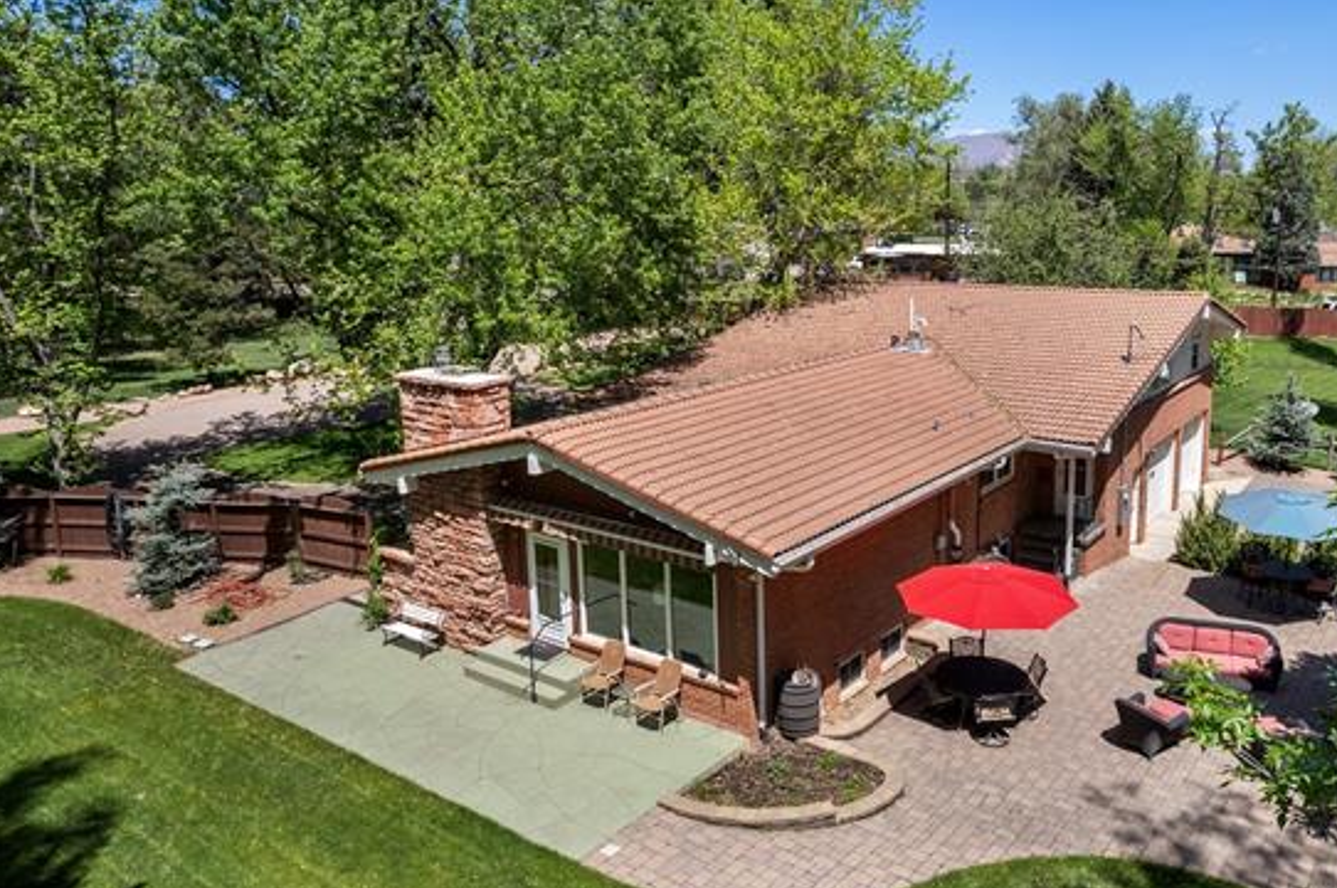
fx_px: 964
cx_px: 775
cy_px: 403
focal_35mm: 26
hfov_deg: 69.0
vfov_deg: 49.4
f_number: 2.8
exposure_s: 1/1000
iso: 110
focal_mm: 8.38
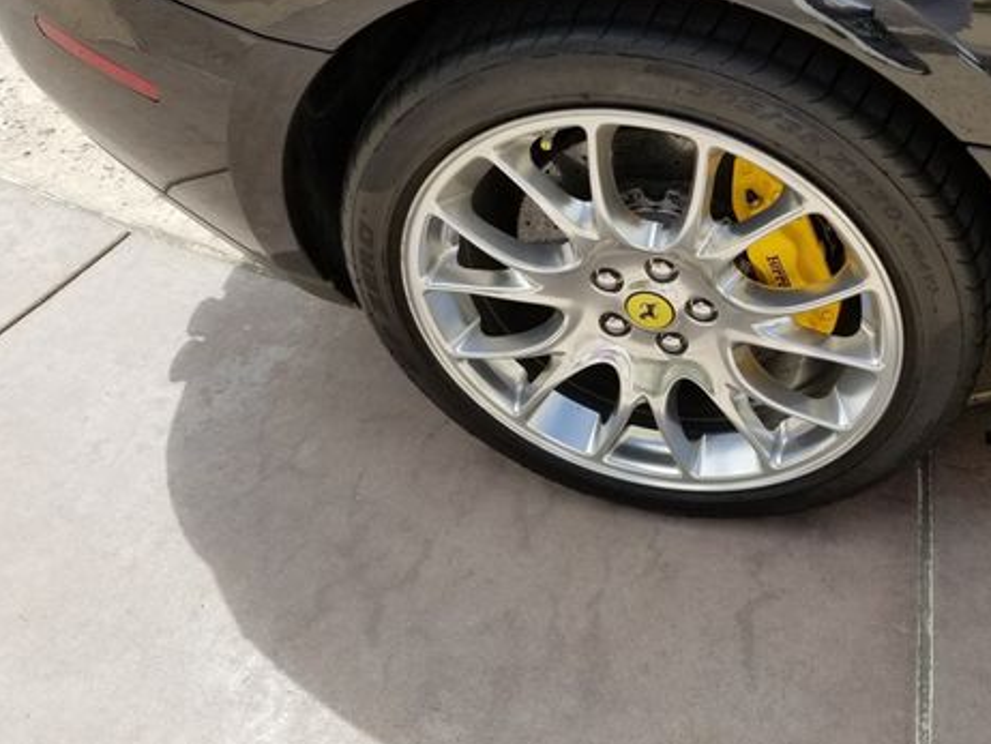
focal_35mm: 36
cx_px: 665
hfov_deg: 50.4
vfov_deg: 39.6
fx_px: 1031
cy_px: 313
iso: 50
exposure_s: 1/1612
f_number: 1.7
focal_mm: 4.3
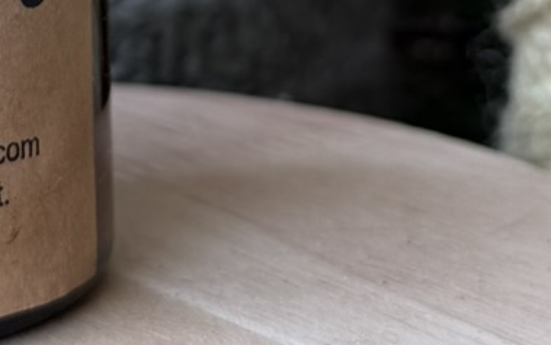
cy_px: -351
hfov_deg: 15.1
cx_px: 71
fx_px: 2058
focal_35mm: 137
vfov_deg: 9.0
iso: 64
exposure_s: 1/215
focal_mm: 6.76
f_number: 1.78
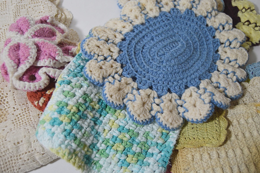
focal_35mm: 36
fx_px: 260
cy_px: 86
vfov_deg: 36.8
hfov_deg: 53.2
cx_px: 130
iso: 500
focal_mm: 24
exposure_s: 1/60
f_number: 3.8
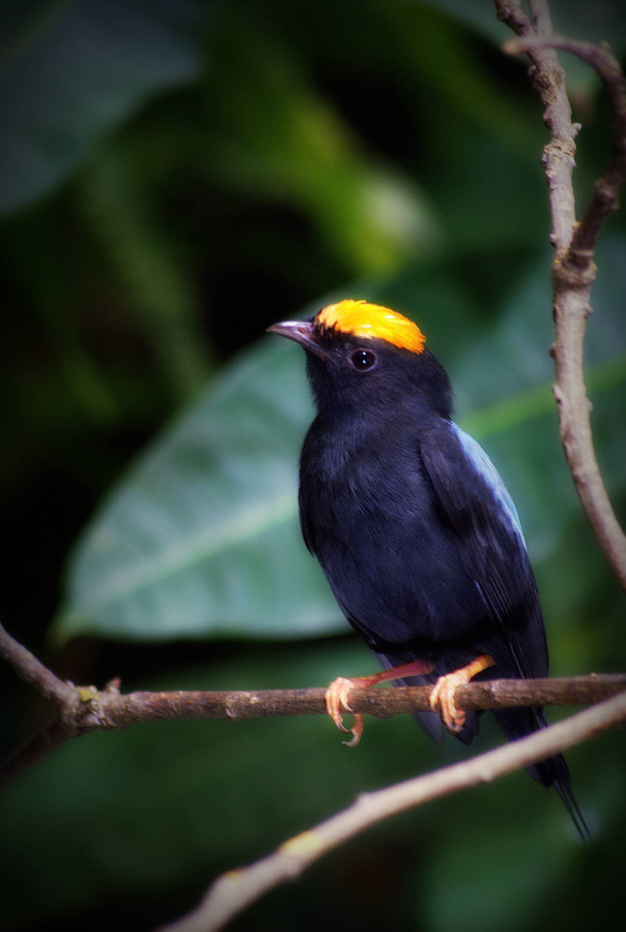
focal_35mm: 326
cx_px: 333
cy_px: 469
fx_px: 8457
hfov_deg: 4.2
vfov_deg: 6.3
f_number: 5.6
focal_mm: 200
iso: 400
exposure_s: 1/15
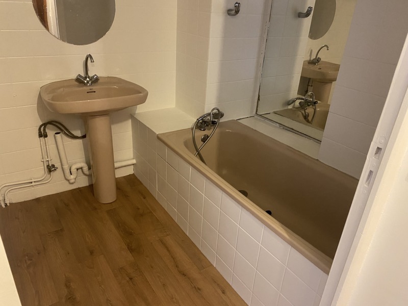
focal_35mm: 26
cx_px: 204
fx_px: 306
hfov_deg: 67.3
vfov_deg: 53.1
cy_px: 153
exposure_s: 1/33
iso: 400
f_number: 1.8
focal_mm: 4.25
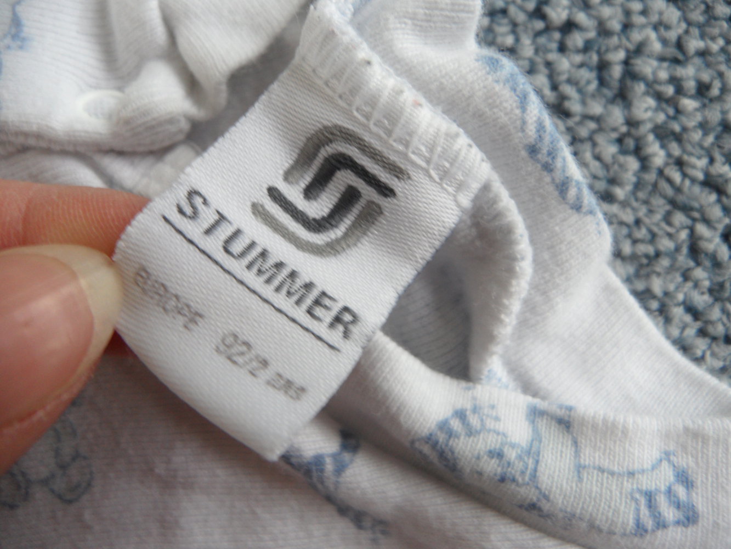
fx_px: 507
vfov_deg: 56.8
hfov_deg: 71.6
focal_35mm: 24
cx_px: 366
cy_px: 274
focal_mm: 4.1
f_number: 2.9
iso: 100
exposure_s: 1/30
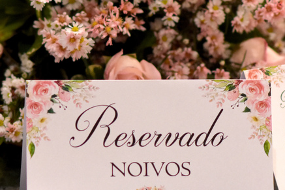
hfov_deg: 5.9
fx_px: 2773
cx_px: 63
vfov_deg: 3.9
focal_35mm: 350
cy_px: 110
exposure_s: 1/200
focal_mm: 85
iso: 1600
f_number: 2.2
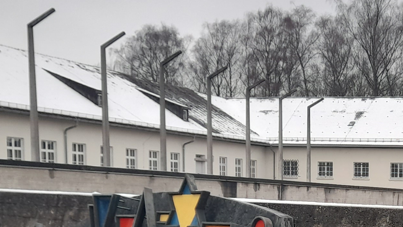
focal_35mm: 87
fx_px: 930
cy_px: 295
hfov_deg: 23.7
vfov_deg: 13.4
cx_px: 379
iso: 25
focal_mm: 4.6
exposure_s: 1/100
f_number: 2
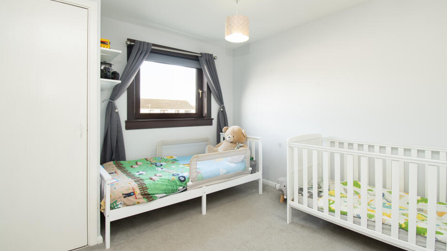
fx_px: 201
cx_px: 229
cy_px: 114
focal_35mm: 17
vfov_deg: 63.8
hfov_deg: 95.9
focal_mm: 10
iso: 320
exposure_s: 1/6
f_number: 8
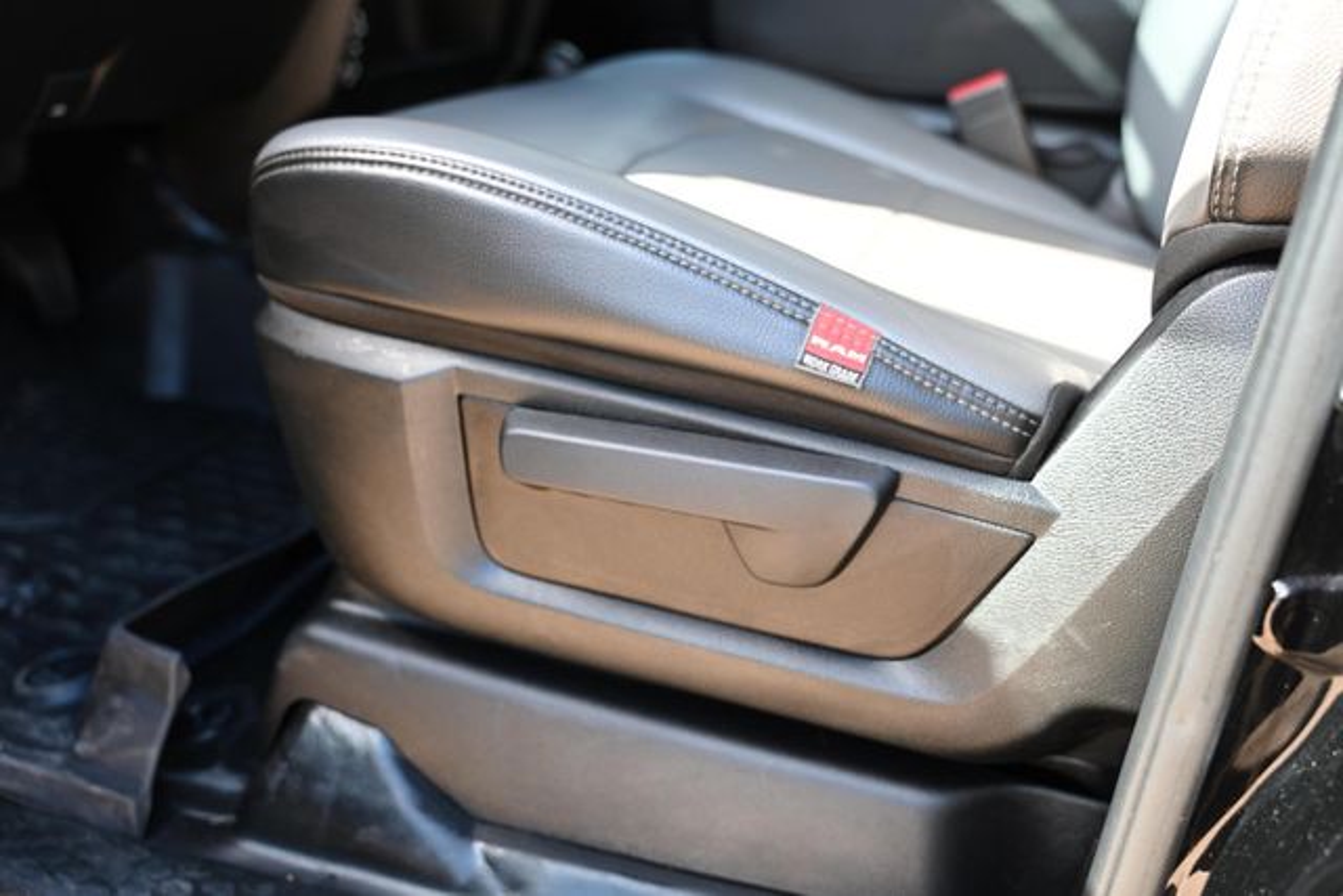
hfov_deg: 57.2
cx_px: 672
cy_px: 448
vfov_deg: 40.0
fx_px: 1231
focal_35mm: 33
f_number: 3.2
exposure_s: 1/200
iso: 500
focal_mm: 33
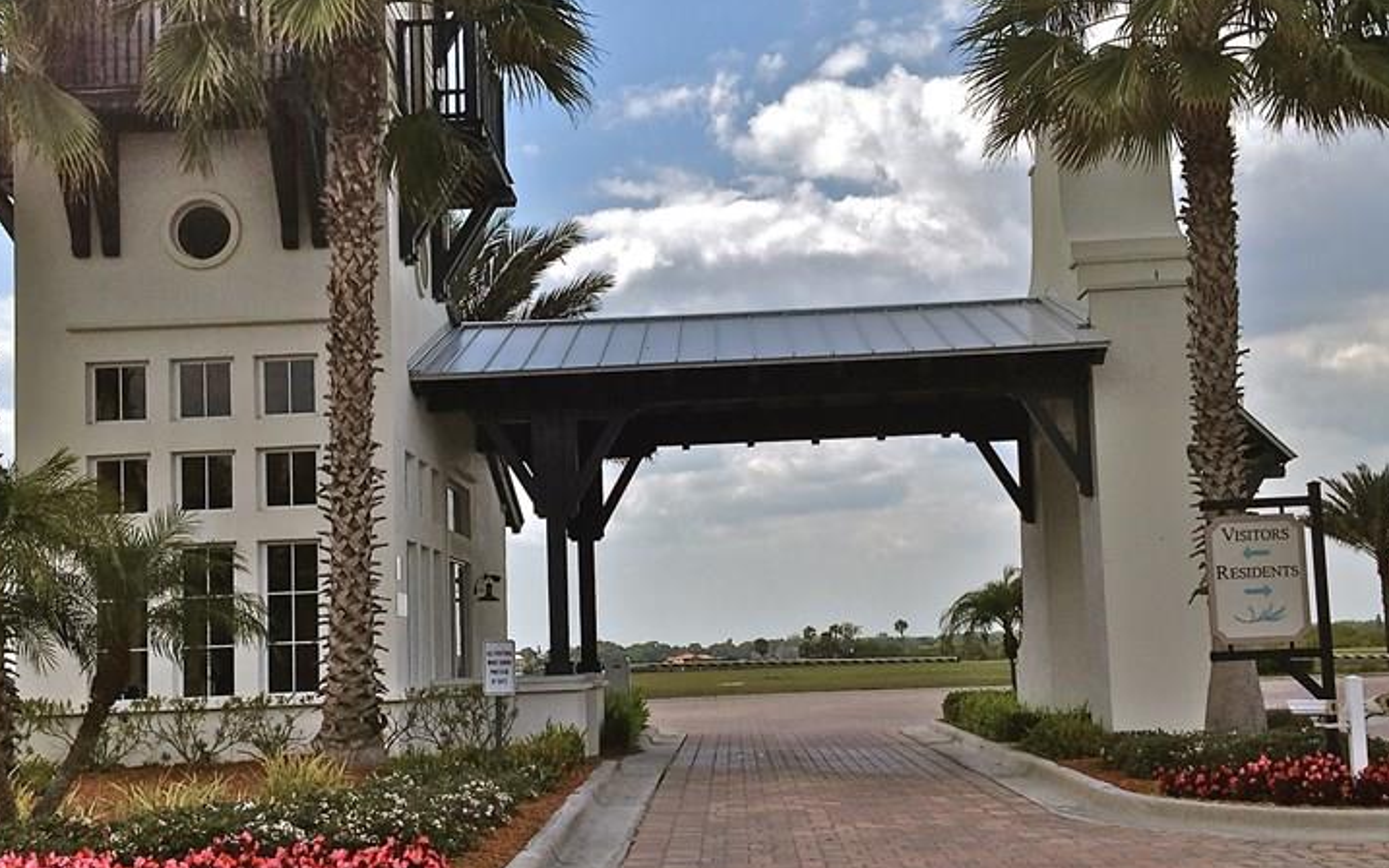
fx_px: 2006
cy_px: 486
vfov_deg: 24.4
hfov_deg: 38.2
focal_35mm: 53
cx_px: 624
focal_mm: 4.28
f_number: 2.4
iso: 50
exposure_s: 1/1842
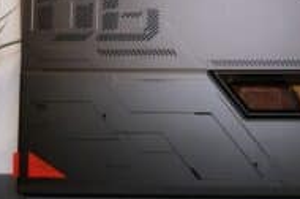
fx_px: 599
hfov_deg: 27.9
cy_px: 95
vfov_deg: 18.9
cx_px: 212
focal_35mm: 72
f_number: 8
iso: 1600
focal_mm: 23.4
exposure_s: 1/30
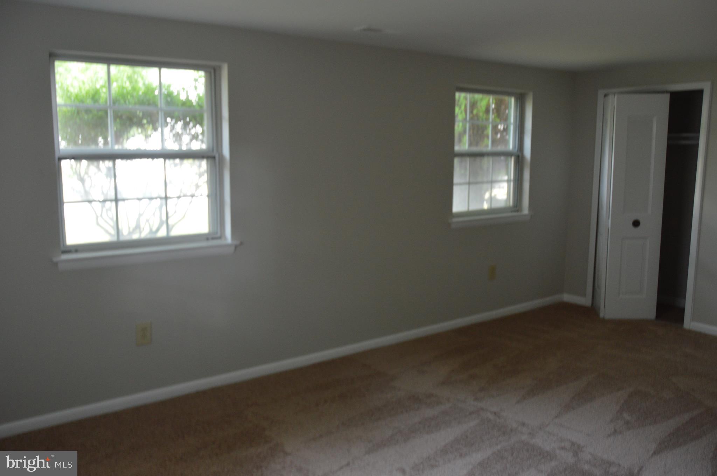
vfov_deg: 43.5
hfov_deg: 62.0
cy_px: 238
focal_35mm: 30
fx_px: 597
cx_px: 358
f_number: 3.5
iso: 800
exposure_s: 1/15
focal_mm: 20
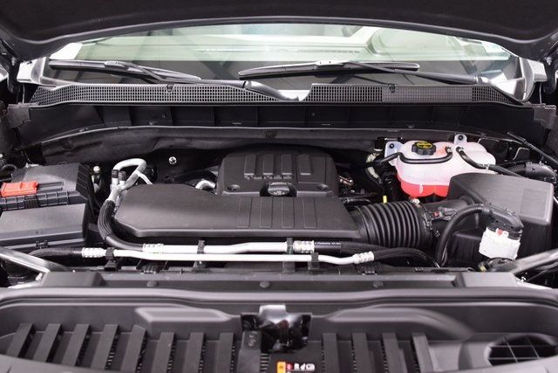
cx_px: 279
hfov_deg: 53.1
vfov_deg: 36.9
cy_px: 186
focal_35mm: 36
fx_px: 558
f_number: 2.8
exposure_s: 1/40
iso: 1600
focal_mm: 24
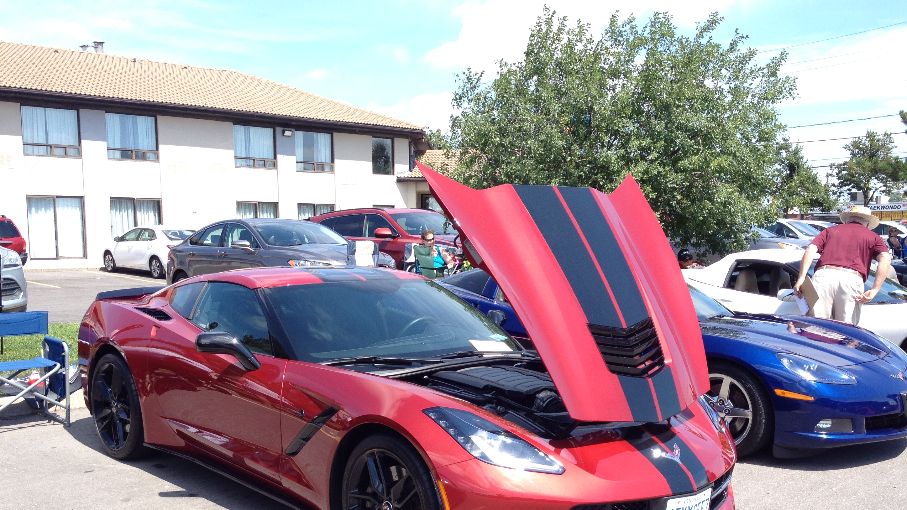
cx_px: 472
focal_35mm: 43
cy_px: 371
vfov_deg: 27.4
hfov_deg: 47.3
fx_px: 1034
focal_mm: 4.28
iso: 50
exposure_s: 1/717
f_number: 2.4
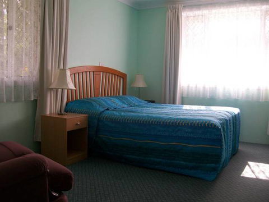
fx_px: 264
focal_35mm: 34
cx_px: 134
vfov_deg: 41.8
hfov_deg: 54.0
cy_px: 101
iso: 64
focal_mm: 6.1
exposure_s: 1/80
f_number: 2.7
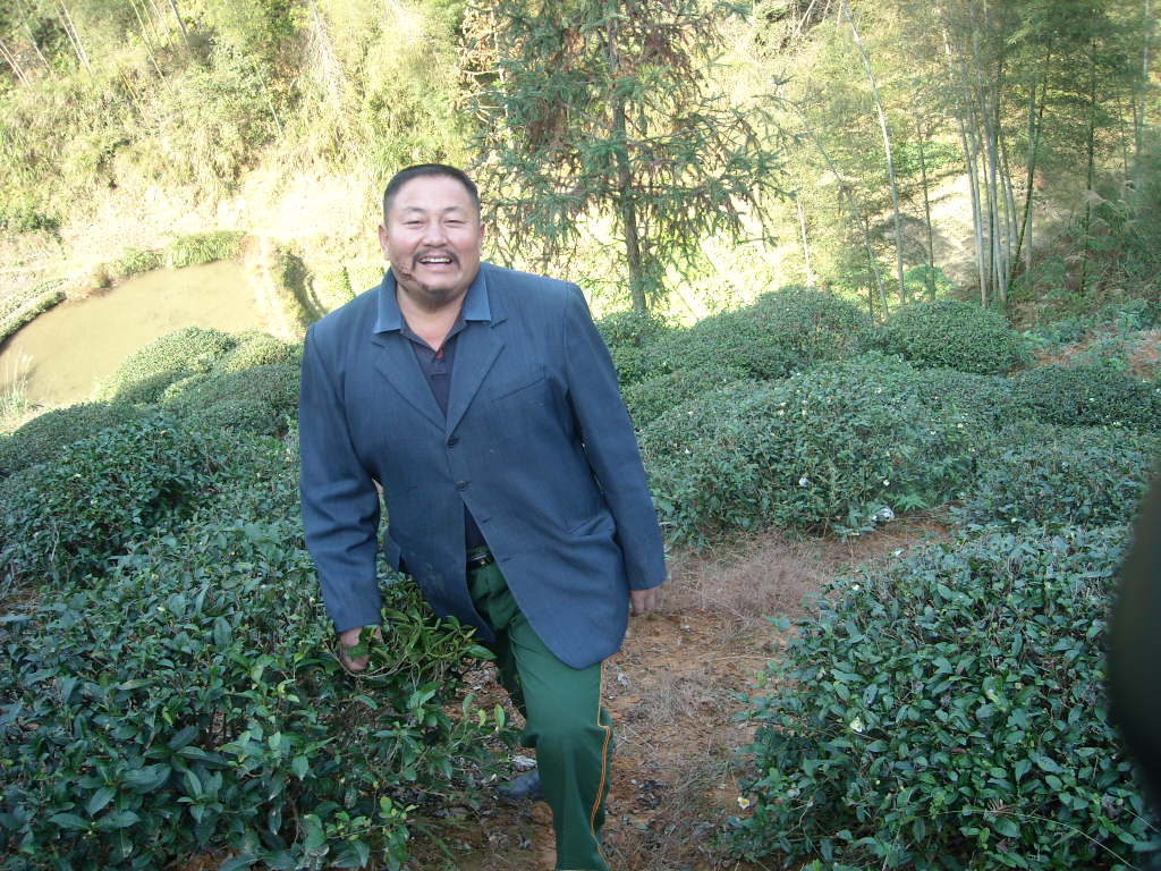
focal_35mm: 35
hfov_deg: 52.6
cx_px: 580
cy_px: 436
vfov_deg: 40.7
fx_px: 1174
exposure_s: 1/91
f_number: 2.8
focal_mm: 5.7
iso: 64
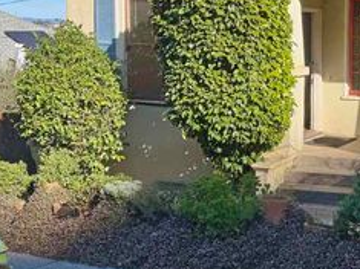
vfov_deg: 28.1
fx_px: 530
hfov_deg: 36.1
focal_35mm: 51
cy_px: 65
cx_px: 296
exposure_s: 1/2710
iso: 80
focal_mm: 6.76
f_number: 1.78
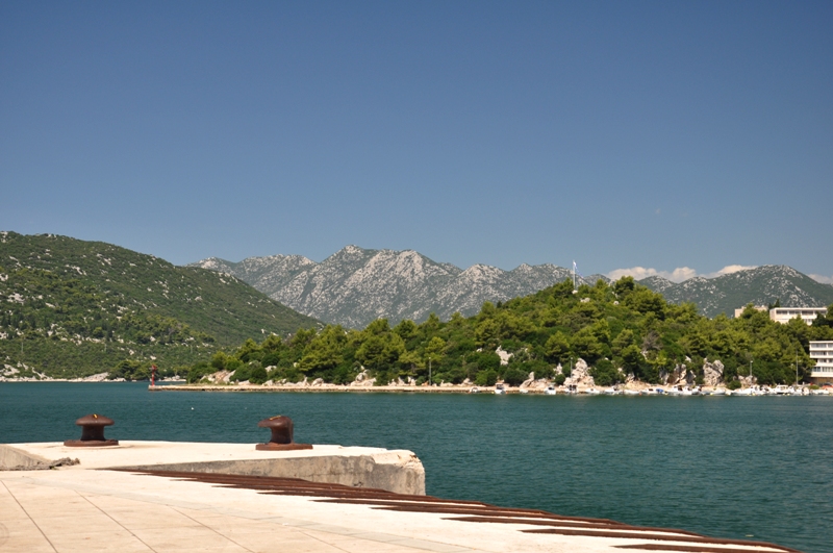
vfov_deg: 25.7
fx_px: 1213
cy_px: 276
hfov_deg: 37.9
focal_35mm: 52
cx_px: 416
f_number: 8
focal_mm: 35
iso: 200
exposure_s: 1/250
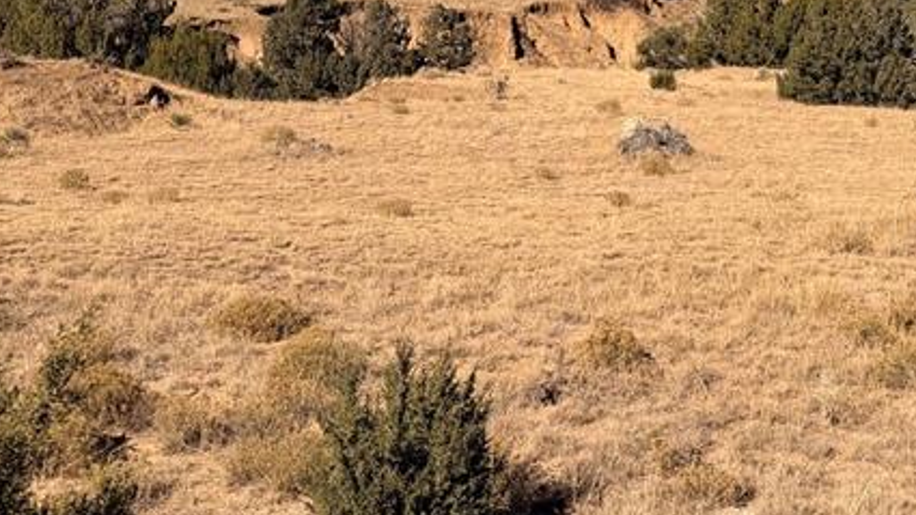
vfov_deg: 18.2
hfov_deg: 33.0
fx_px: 1530
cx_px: 621
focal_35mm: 63
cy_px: -89
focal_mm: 6.76
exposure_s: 1/7353
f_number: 1.78
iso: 80
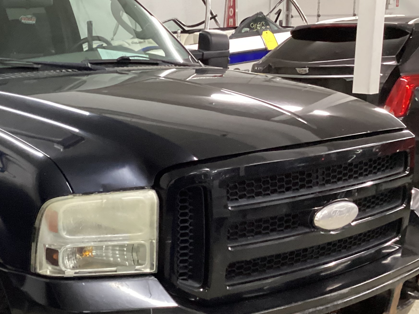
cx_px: 46
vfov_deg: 25.2
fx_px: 702
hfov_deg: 31.7
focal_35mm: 58
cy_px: 185
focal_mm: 3.3
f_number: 2.4
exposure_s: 1/40
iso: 400
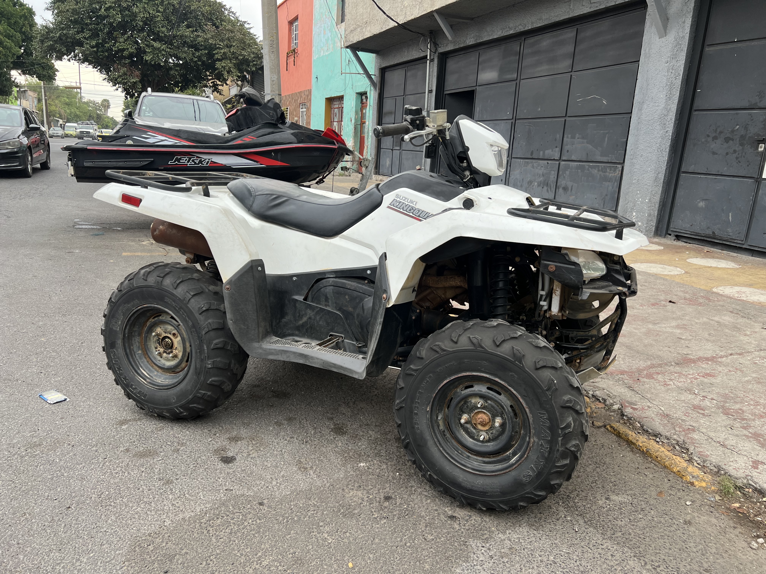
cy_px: 287
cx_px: 383
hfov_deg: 67.3
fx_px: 575
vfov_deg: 53.1
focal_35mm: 26
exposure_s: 1/242
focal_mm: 5.7
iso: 40
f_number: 1.5
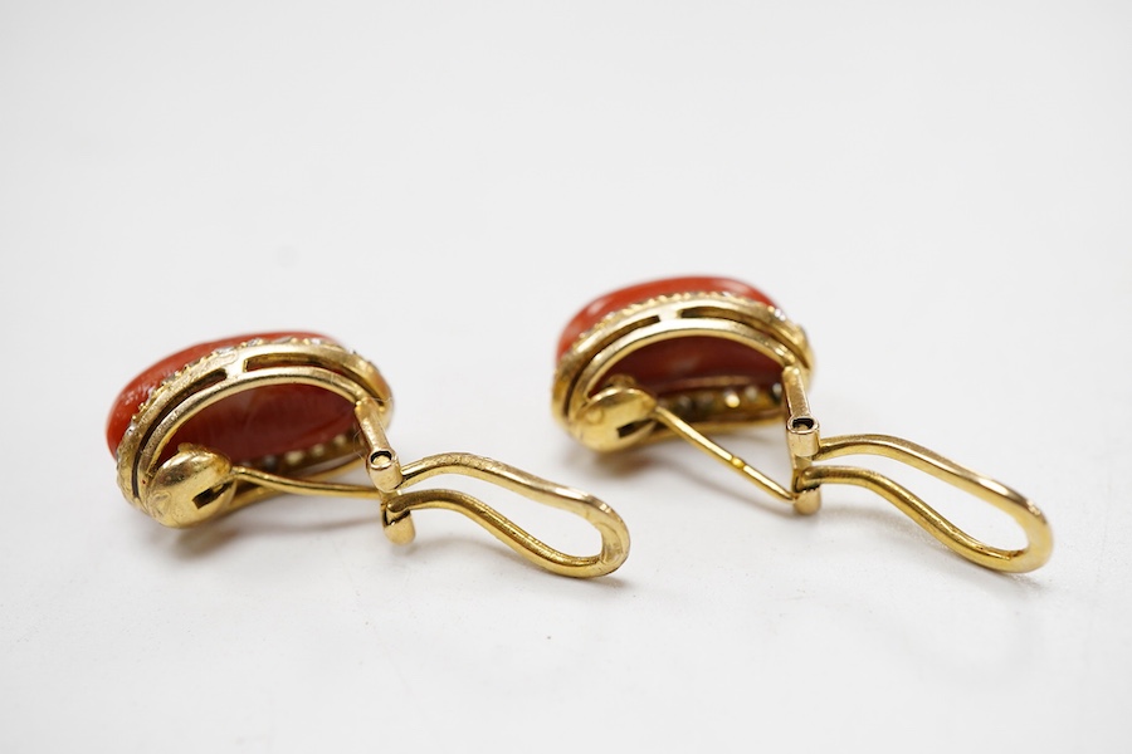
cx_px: 566
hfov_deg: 43.6
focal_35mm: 45
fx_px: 1415
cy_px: 377
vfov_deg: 29.9
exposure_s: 1/125
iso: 1250
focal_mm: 30
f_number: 10
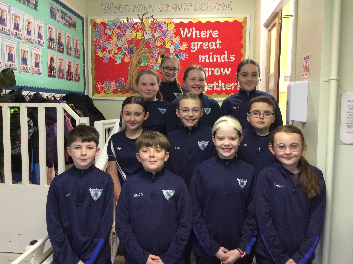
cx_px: 176
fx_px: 326
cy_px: 132
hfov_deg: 56.9
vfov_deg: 44.1
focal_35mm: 32
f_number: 2.4
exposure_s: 1/25
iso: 250
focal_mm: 3.3
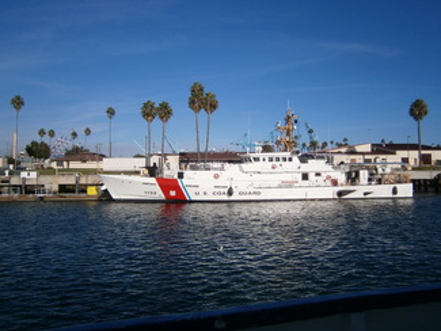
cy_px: 154
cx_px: 218
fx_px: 357
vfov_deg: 49.7
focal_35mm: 28
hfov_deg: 63.4
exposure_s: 1/400
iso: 80
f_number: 8
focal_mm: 4.7
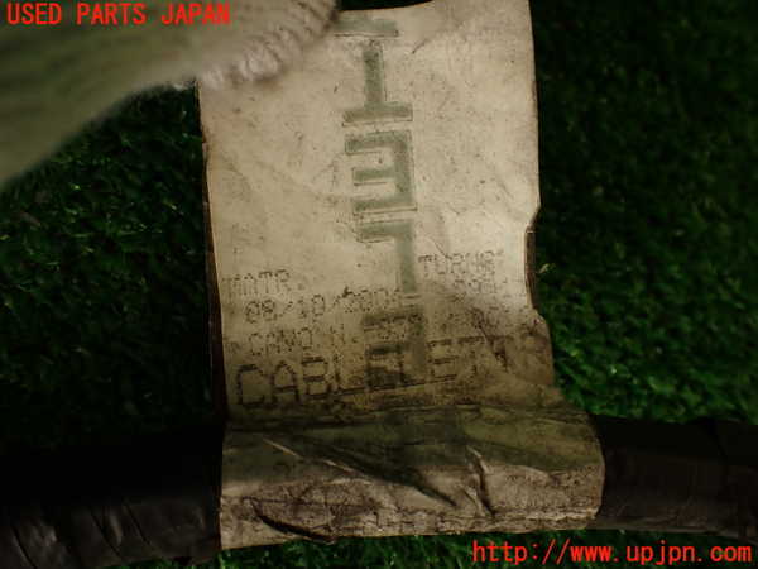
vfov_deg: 39.7
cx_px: 379
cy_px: 284
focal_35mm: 36
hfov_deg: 51.4
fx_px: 788
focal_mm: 6.37
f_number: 2.5
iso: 100
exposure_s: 1/80
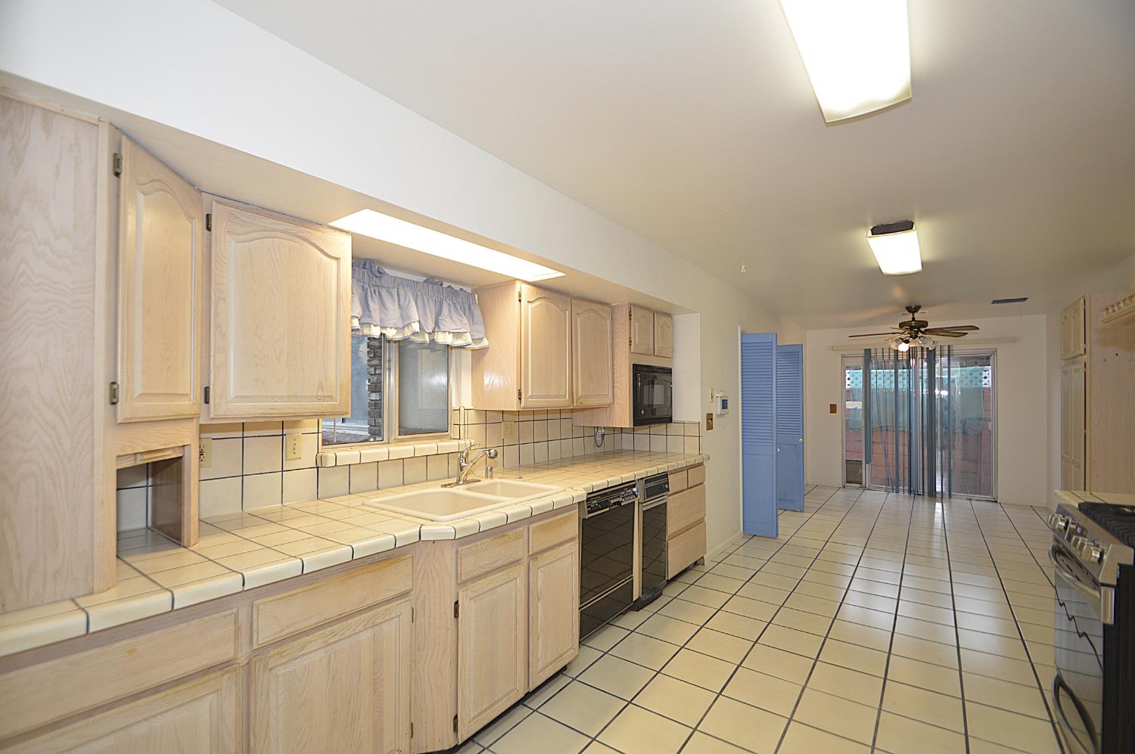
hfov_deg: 100.4
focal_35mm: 15
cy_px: 377
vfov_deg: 77.2
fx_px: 472
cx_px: 568
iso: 400
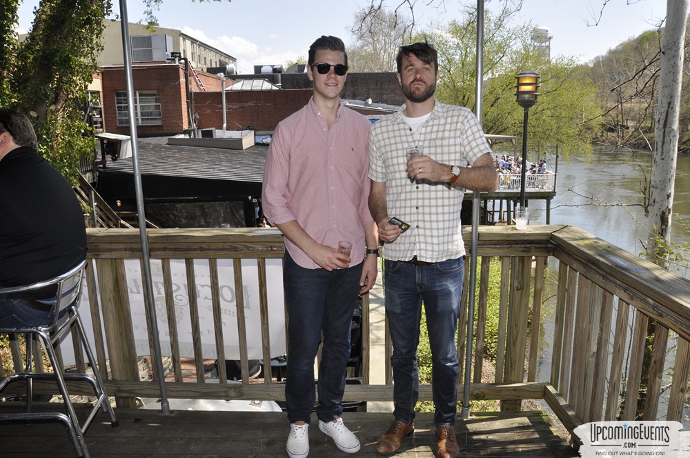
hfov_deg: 67.4
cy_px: 229
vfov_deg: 47.8
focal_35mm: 27
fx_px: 517
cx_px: 345
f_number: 13
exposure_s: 1/200
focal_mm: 18
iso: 400
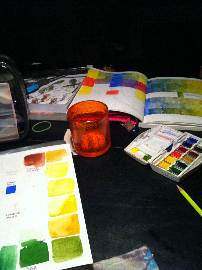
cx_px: 101
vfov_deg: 52.7
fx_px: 273
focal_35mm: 35
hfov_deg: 40.6
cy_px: 135
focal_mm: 3.85
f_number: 2.8
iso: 160
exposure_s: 1/15
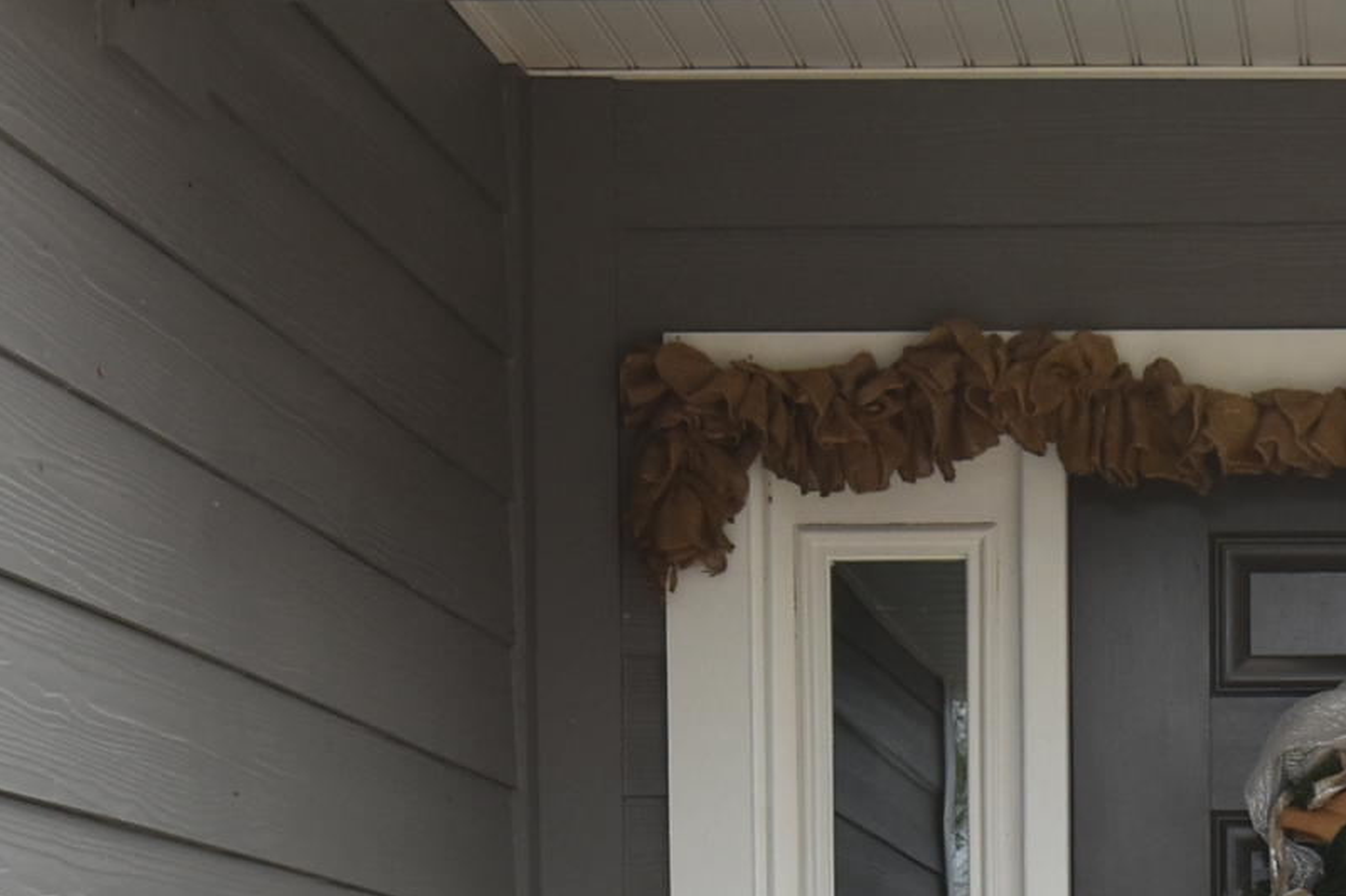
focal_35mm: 124
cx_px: 1408
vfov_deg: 10.6
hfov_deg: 16.1
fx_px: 4634
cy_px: 1360
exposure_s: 1/160
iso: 400
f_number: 6.3
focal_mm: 22
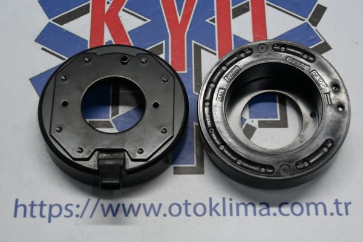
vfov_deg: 19.3
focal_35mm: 70
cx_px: 182
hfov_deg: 28.6
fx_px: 711
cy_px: 121
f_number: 6
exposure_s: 1/125
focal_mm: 47
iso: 1250
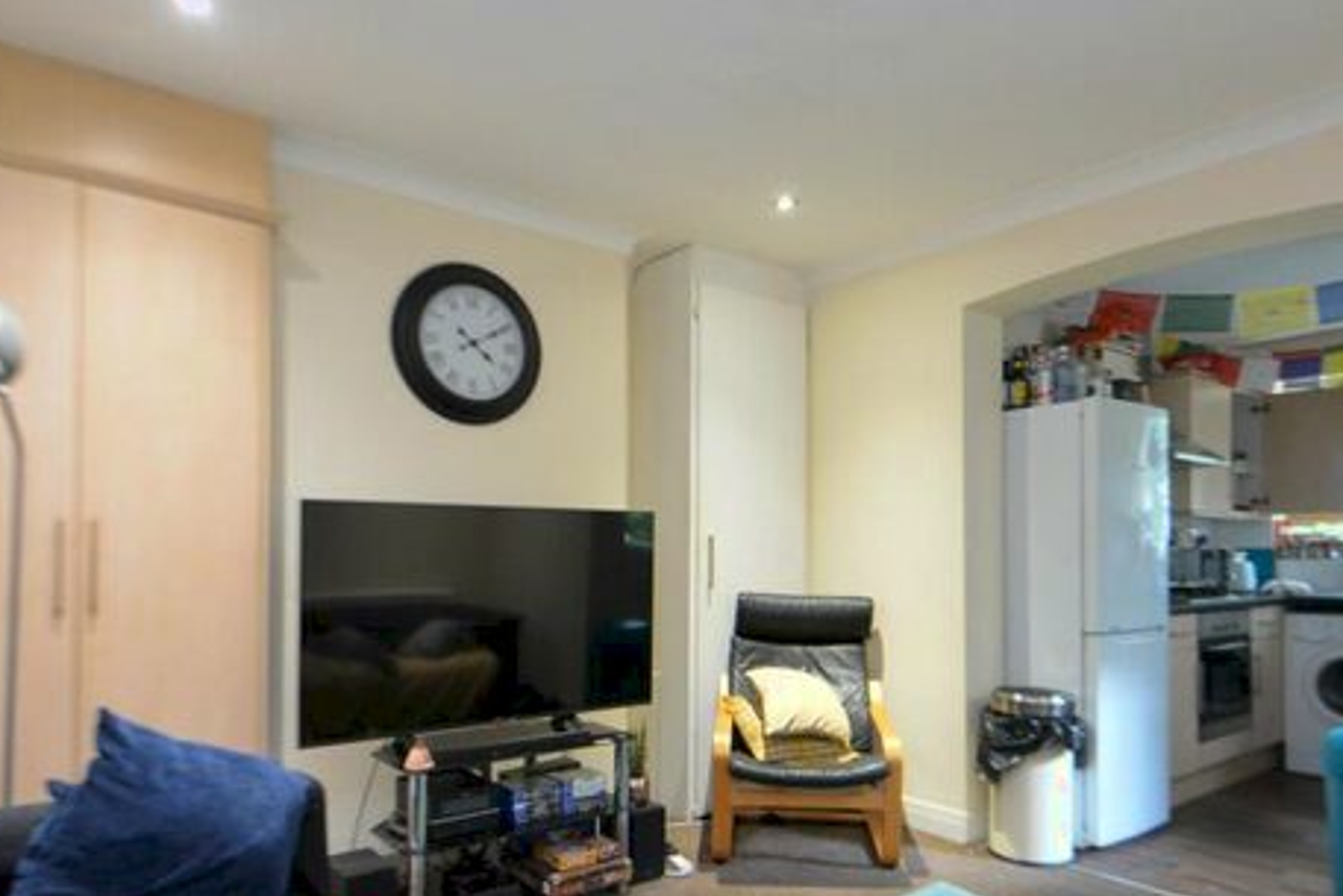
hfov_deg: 75.4
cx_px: 796
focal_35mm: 23
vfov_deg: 54.3
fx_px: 858
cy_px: 579
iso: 1800
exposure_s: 1/30
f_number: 3.5
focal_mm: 10
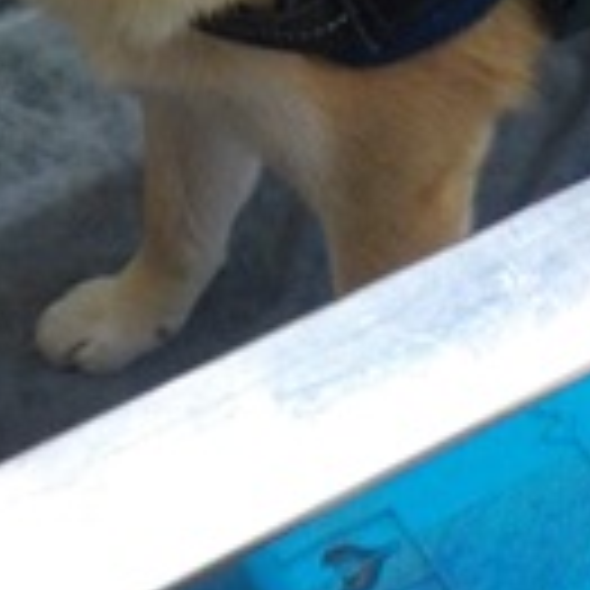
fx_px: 1562
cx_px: -9
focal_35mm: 81
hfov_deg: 20.7
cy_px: -230
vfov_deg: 19.3
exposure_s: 1/30
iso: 400
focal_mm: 4.1
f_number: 3.3
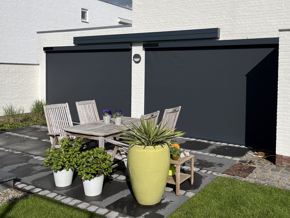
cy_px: 83
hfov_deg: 52.1
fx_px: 293
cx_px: 180
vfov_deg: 40.4
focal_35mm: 35
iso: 50
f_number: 1.6
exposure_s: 1/7353
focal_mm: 5.1
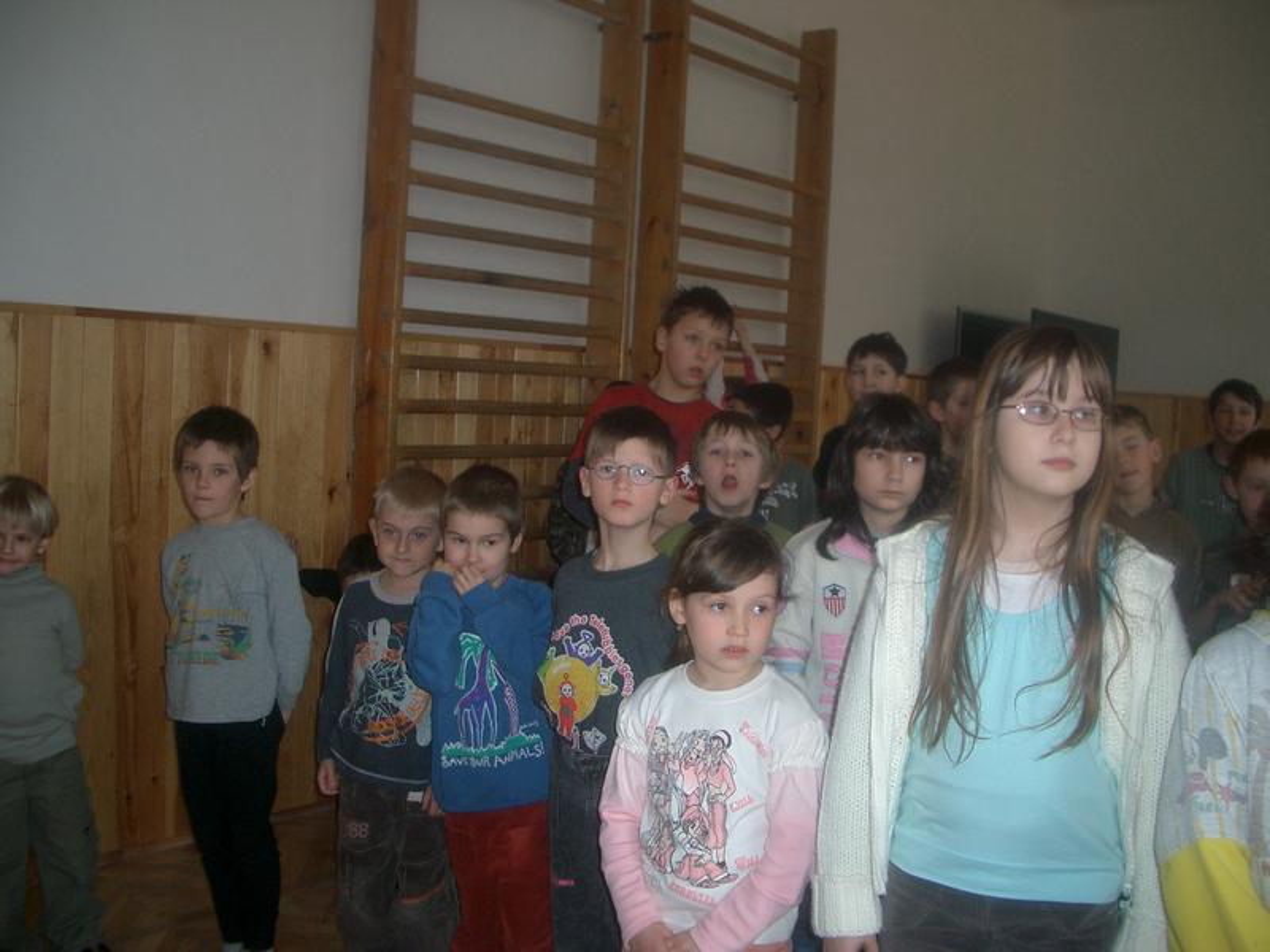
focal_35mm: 35
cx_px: 635
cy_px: 476
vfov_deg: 40.7
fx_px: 1284
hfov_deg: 52.6
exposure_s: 1/40
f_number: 2.6
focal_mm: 5.8
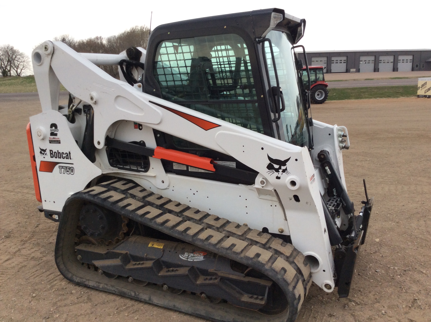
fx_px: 398
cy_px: 161
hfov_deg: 56.9
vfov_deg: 44.1
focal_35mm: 32
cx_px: 216
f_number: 2.4
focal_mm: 3.3
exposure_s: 1/392
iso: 32
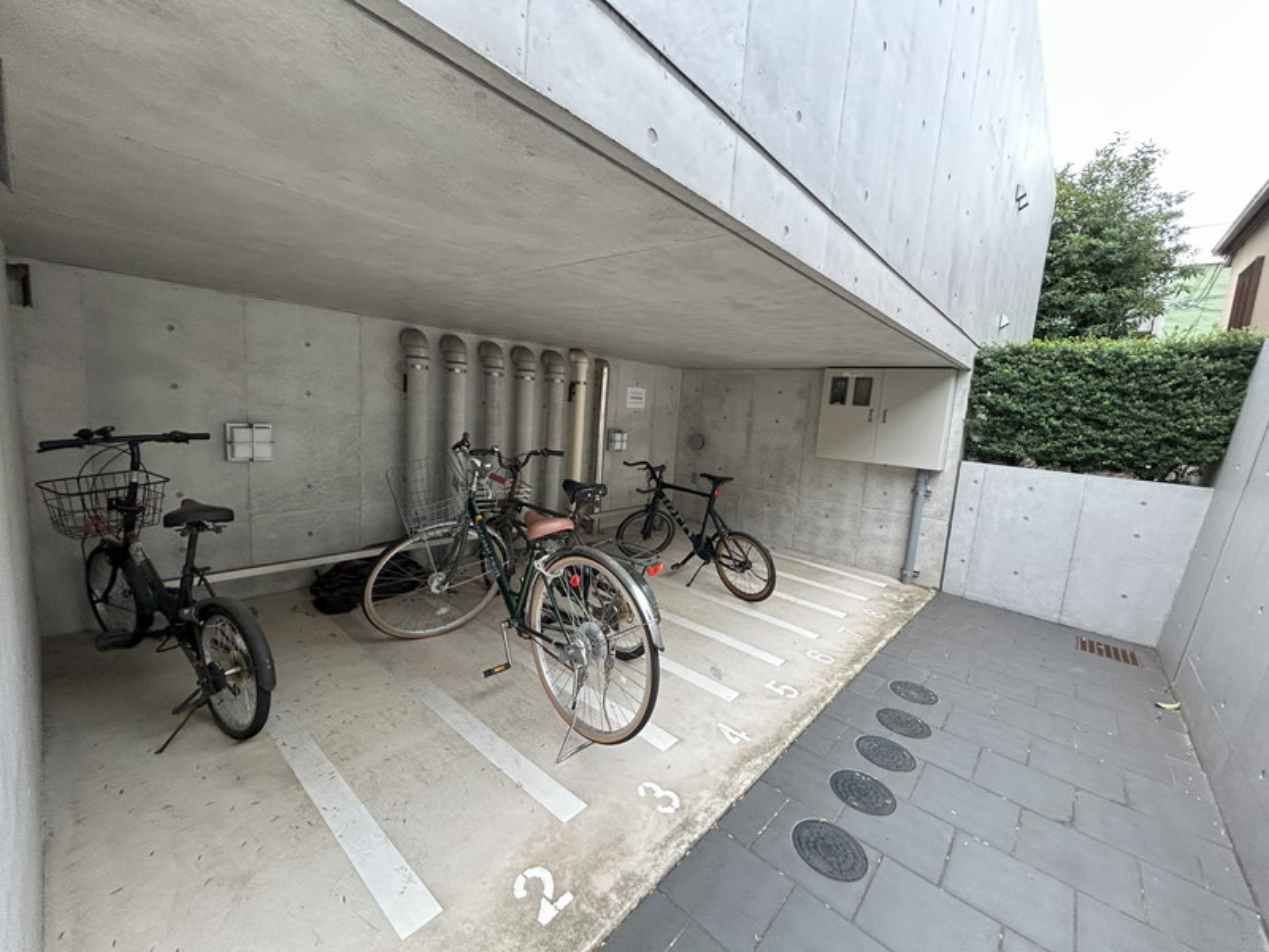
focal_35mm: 14
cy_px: 476
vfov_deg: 85.7
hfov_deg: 102.1
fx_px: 513
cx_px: 634
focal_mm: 1.54
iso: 320
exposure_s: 1/99
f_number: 2.4
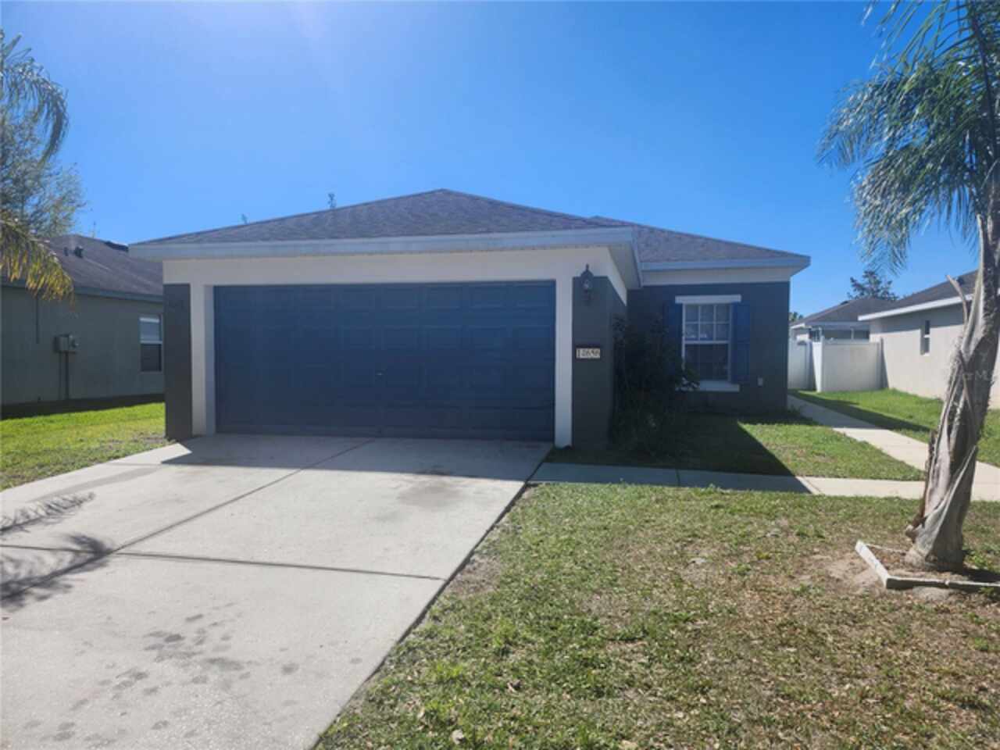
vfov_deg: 58.9
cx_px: 500
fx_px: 664
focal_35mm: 23
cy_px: 375
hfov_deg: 73.9
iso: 25
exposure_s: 1/1700
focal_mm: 5.54
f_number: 1.8
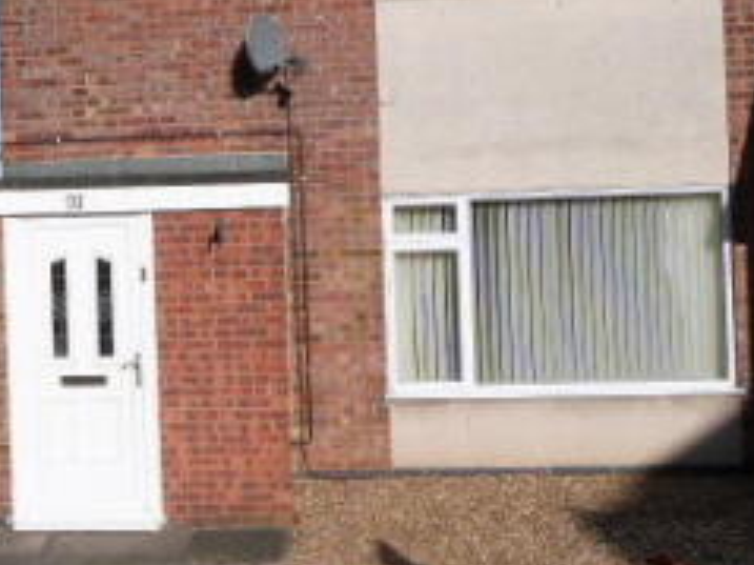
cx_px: 103
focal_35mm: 61
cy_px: 200
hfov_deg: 30.5
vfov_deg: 23.9
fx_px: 1328
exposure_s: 1/640
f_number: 5.6
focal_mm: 4.5
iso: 100
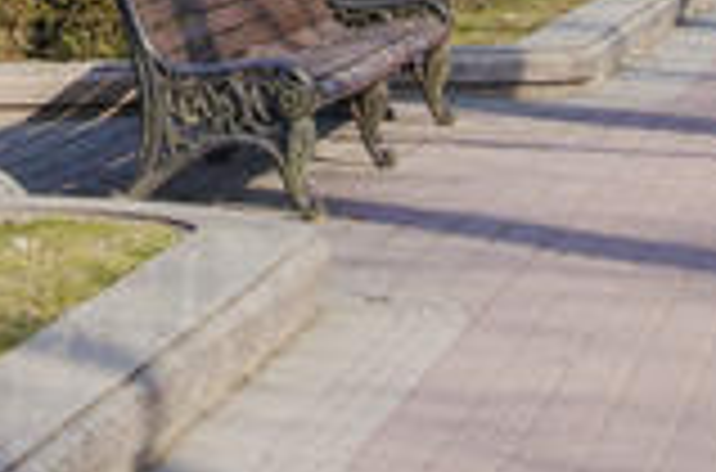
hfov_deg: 8.9
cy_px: -737
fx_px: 4581
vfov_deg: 5.7
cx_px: 18
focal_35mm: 231
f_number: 10
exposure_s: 1/200
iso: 400
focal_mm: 28
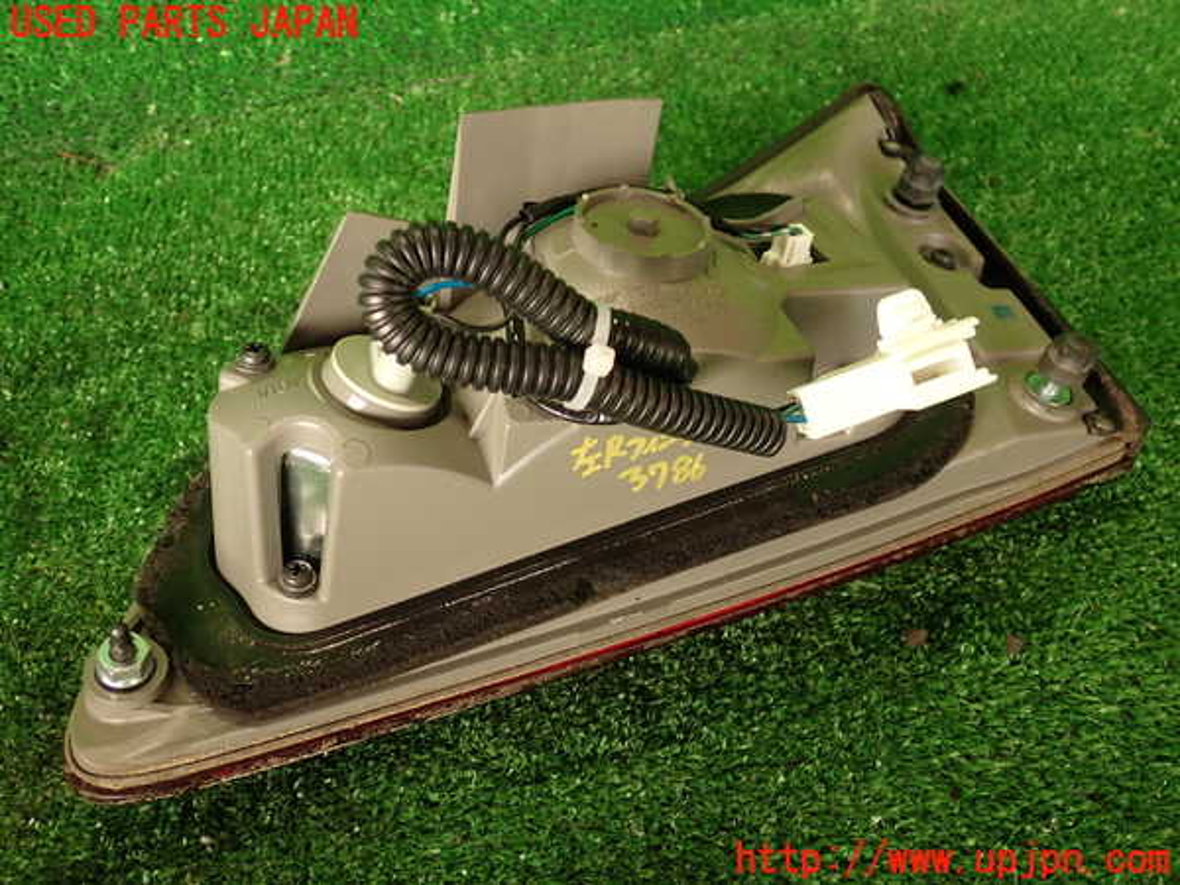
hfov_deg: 56.8
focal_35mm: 32
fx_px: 1091
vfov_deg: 44.2
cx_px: 590
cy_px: 442
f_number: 2.4
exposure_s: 1/60
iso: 200
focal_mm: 5.79
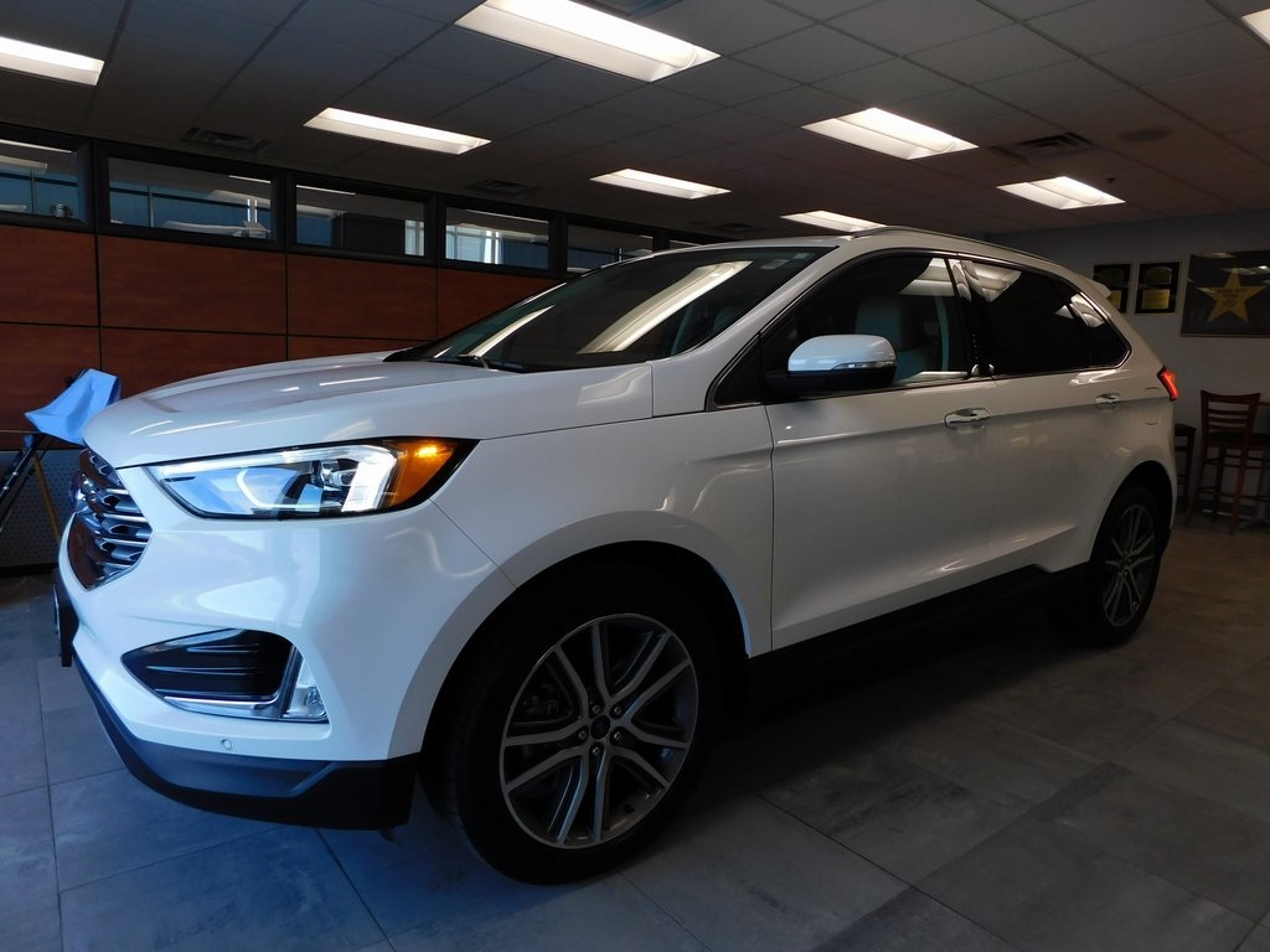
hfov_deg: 73.9
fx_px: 844
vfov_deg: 58.9
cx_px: 635
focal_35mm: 23
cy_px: 476
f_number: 3
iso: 125
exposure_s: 1/60
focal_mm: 4
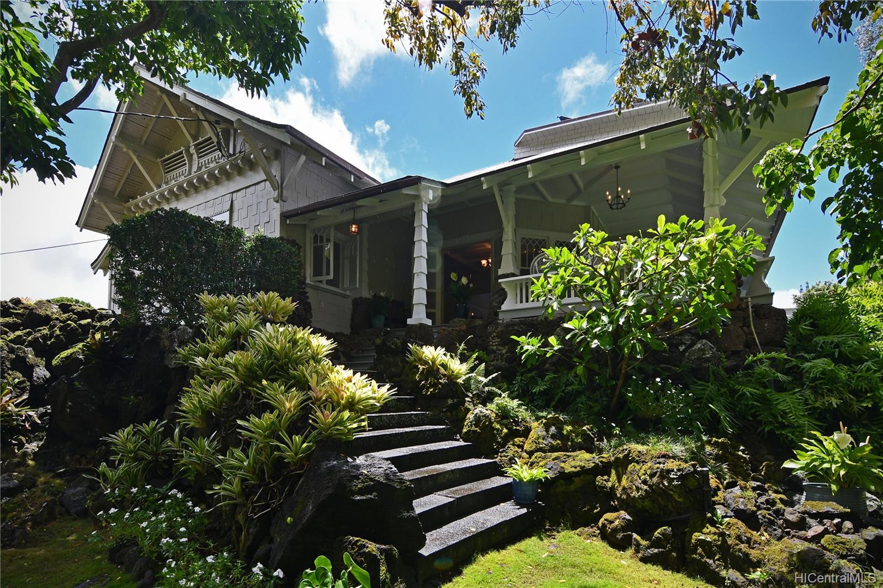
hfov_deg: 96.7
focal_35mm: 16
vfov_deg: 73.7
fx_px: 392
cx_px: 442
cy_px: 294
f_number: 7.1
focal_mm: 11
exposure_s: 1/250
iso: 200
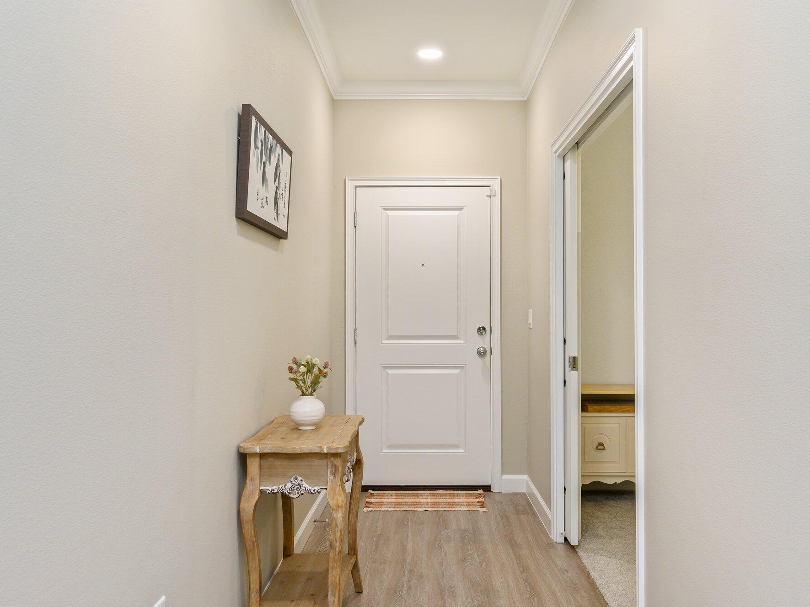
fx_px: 702
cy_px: 310
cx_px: 427
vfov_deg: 46.8
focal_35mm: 30
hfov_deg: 59.9
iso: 400
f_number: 8
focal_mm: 27
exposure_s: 1/25
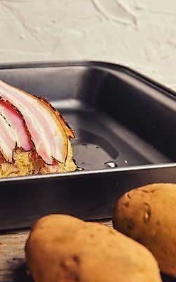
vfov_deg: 27.9
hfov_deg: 17.2
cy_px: 141
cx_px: 1
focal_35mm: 74
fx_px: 568
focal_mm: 32
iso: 50
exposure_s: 1/20
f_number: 4.5
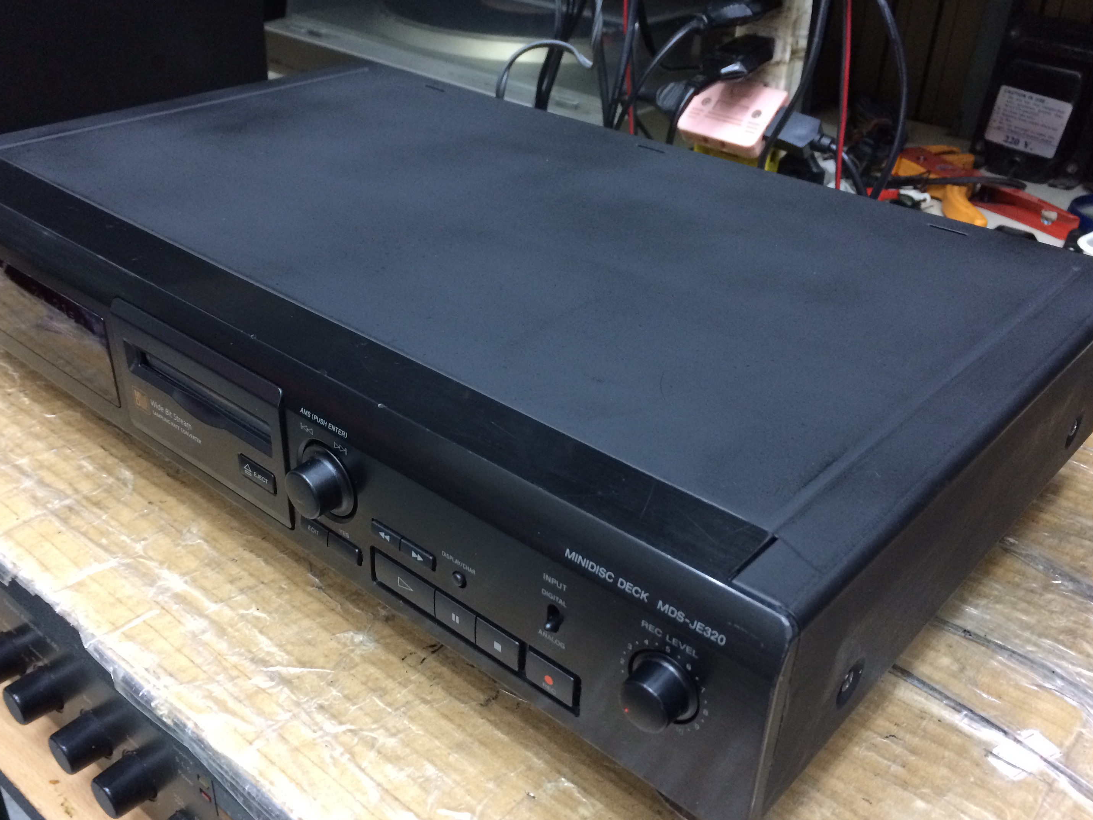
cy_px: 424
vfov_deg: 42.9
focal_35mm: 33
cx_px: 519
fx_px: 1042
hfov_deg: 55.3
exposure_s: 1/33
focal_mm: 4.15
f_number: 2.2
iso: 320
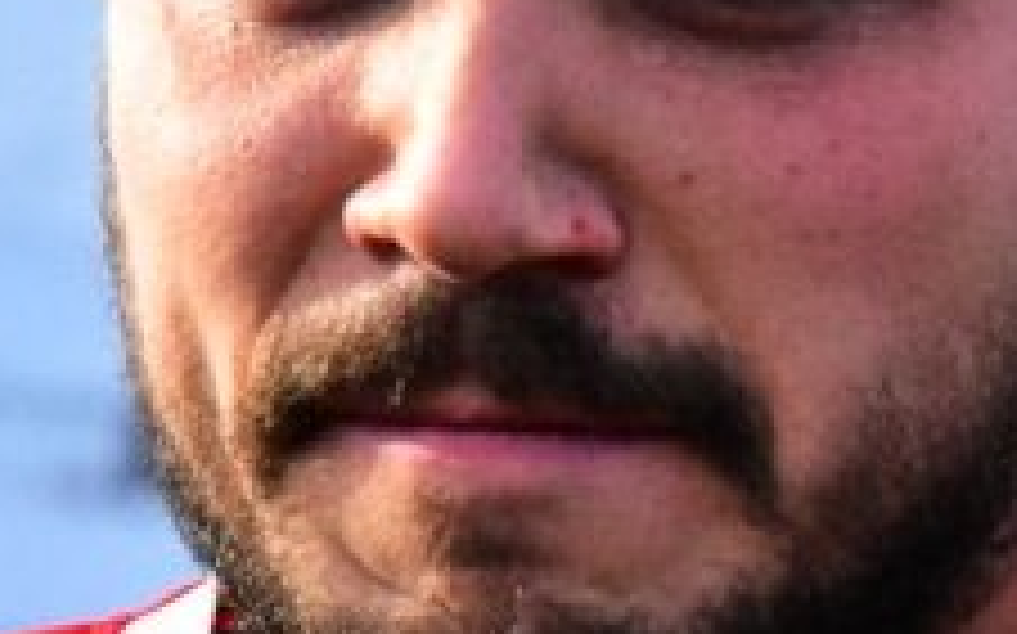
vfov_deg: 2.2
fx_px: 16298
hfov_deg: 3.6
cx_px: 594
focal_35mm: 588
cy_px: 701
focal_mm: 85
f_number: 8
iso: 2500
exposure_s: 1/1600
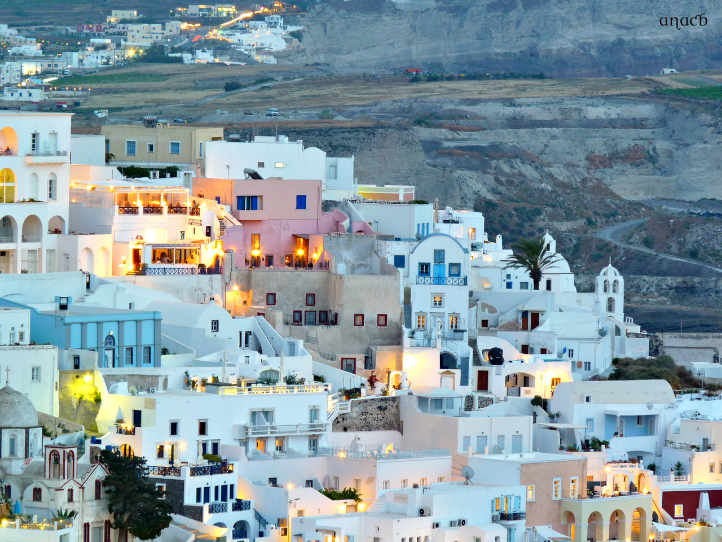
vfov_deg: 6.3
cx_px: 361
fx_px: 4922
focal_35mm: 236
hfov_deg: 8.4
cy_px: 271
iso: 80
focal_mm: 41.9
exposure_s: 2.5
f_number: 5.6
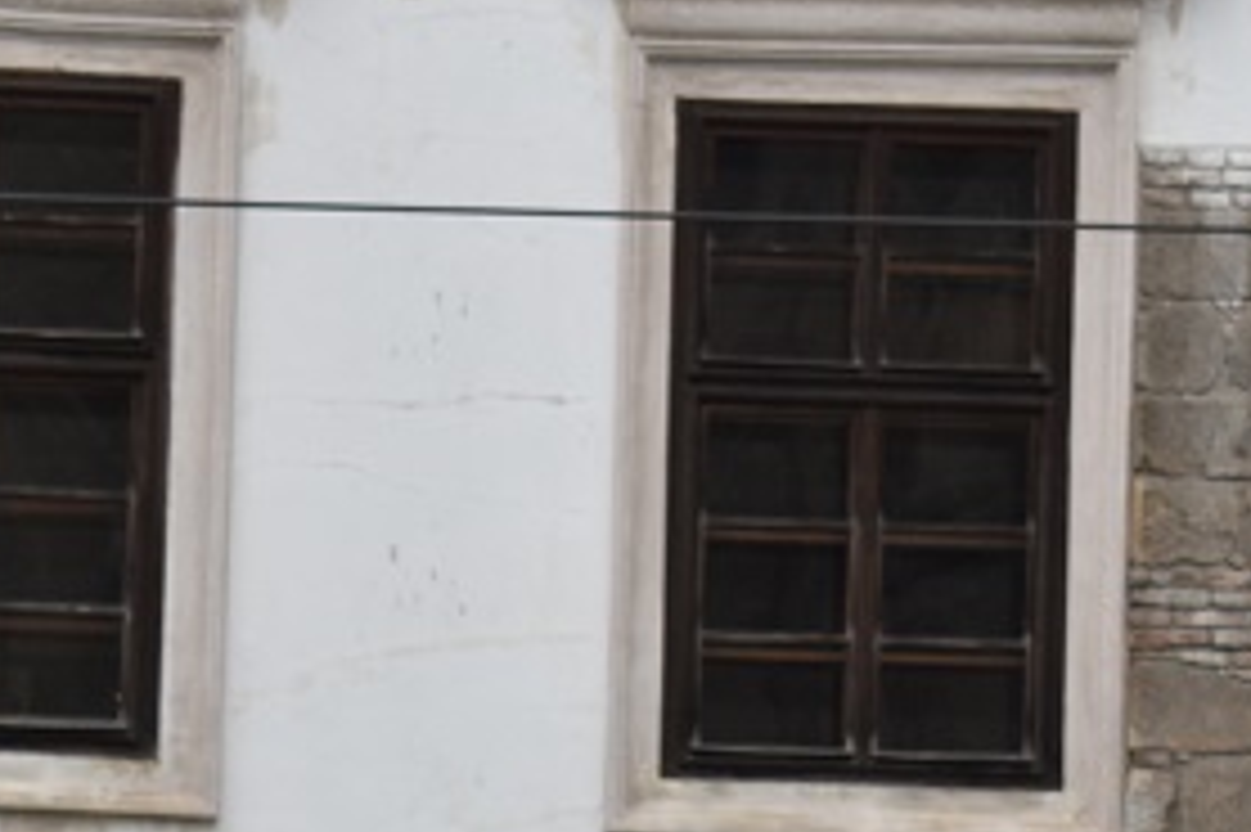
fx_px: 9967
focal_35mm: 287
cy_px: 1430
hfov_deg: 7.2
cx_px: 378
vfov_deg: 4.7
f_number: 8
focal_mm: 52
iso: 220
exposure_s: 1/250
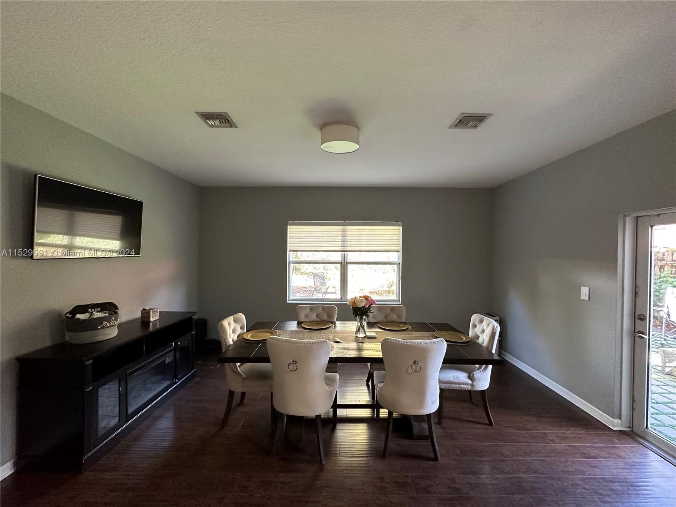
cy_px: 254
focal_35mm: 14
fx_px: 273
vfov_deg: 85.7
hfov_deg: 102.1
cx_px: 338
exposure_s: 1/62
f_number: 2.2
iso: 320
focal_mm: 2.22
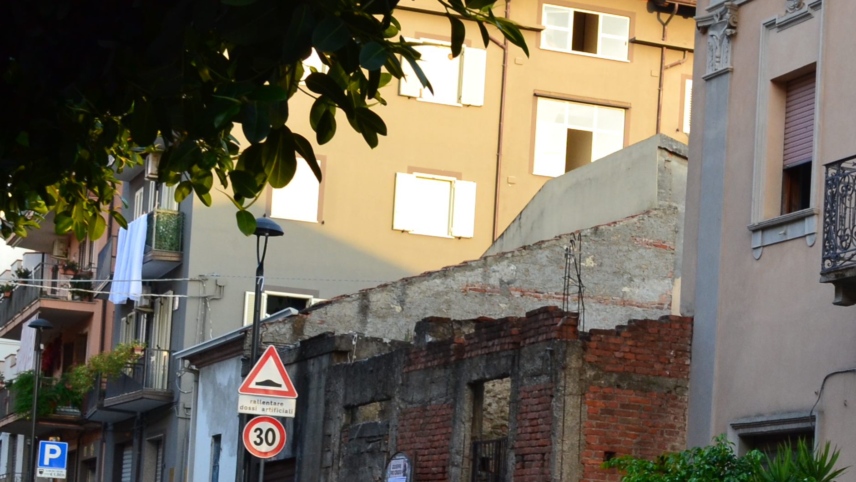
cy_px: 468
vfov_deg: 12.0
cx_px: 918
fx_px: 2270
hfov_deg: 20.5
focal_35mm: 100
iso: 400
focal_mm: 26
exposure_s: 1/50
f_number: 8
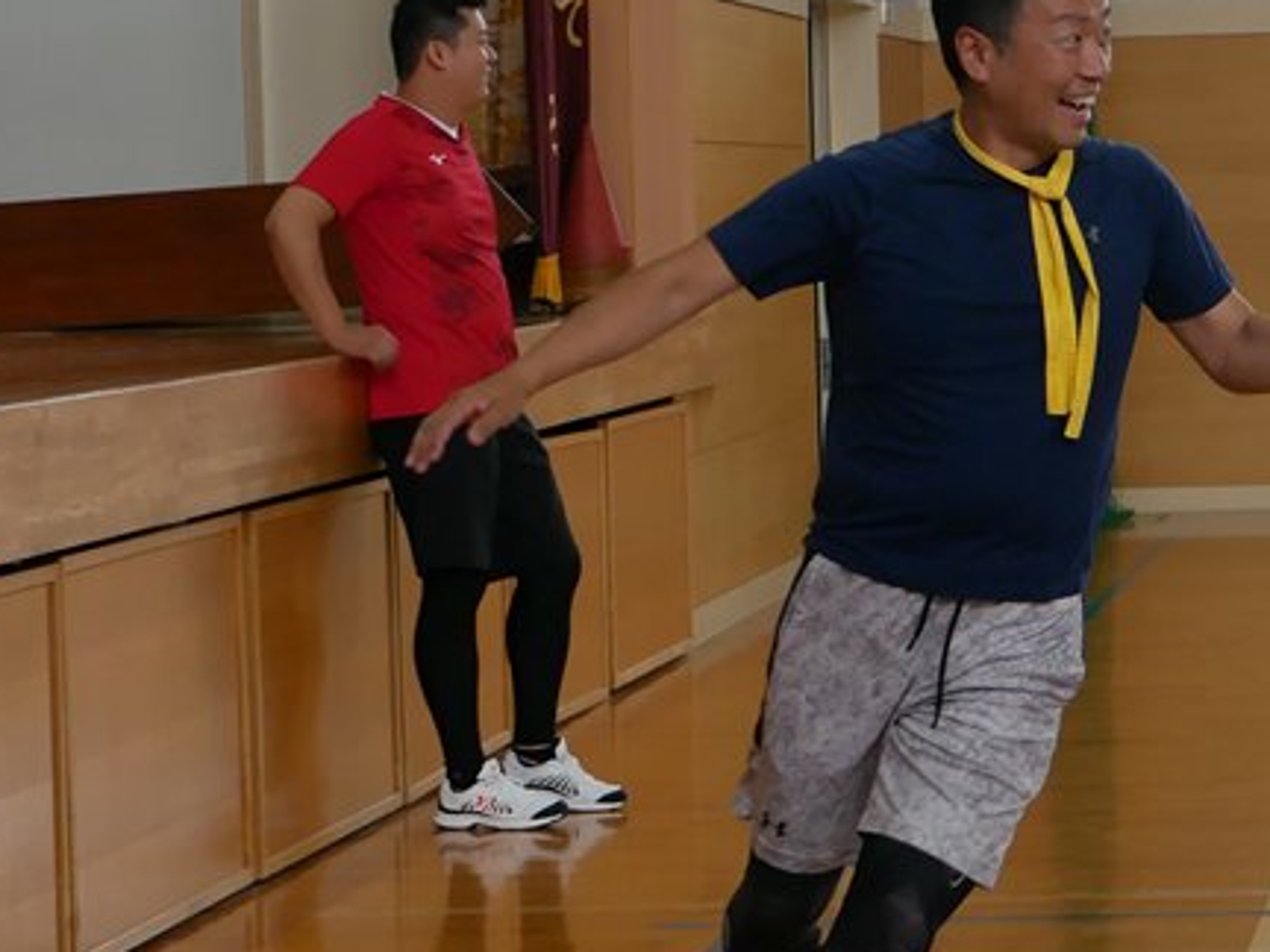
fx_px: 5100
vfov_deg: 10.7
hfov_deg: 13.9
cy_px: 501
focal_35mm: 139
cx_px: 1441
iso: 800
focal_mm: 25
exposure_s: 1/500
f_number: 3.5
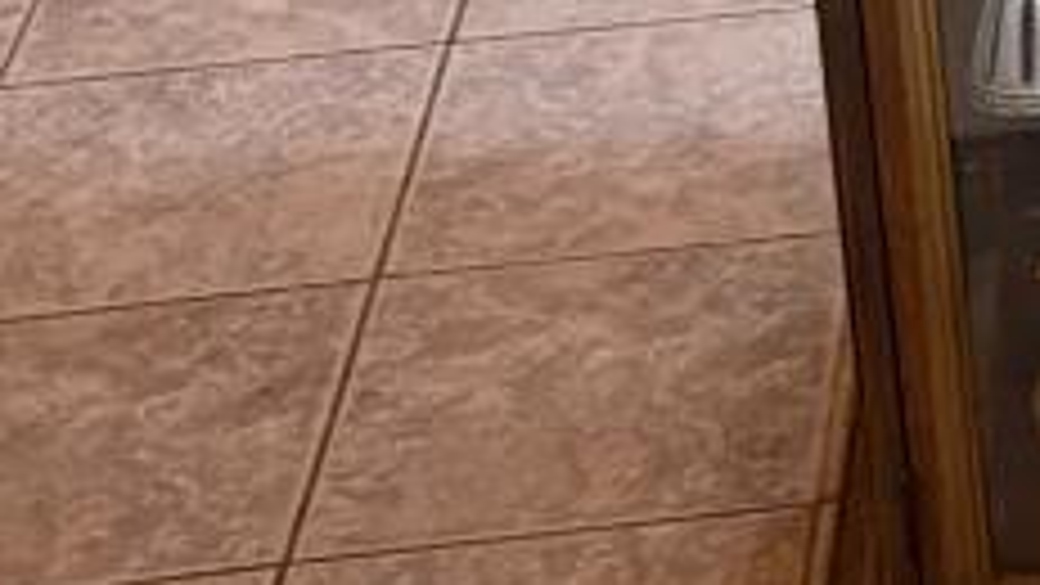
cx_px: 2152
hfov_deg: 10.6
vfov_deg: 6.1
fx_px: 5075
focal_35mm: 184
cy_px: -1145
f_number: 1.6
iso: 200
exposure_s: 1/60
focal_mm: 5.96
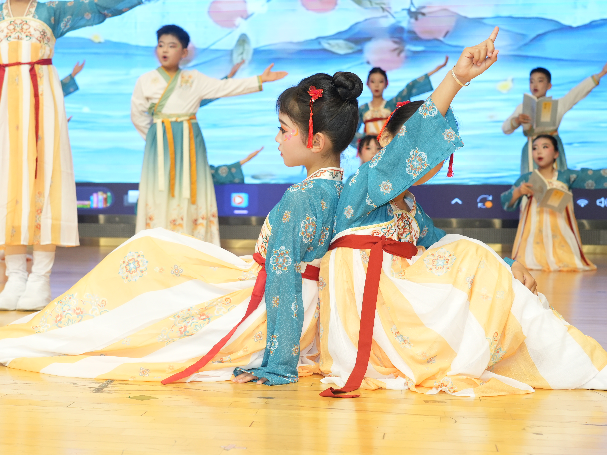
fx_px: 1052
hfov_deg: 32.0
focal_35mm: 60
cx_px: 223
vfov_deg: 24.4
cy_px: 178
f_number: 5.6
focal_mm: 44
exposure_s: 1/125
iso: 1000
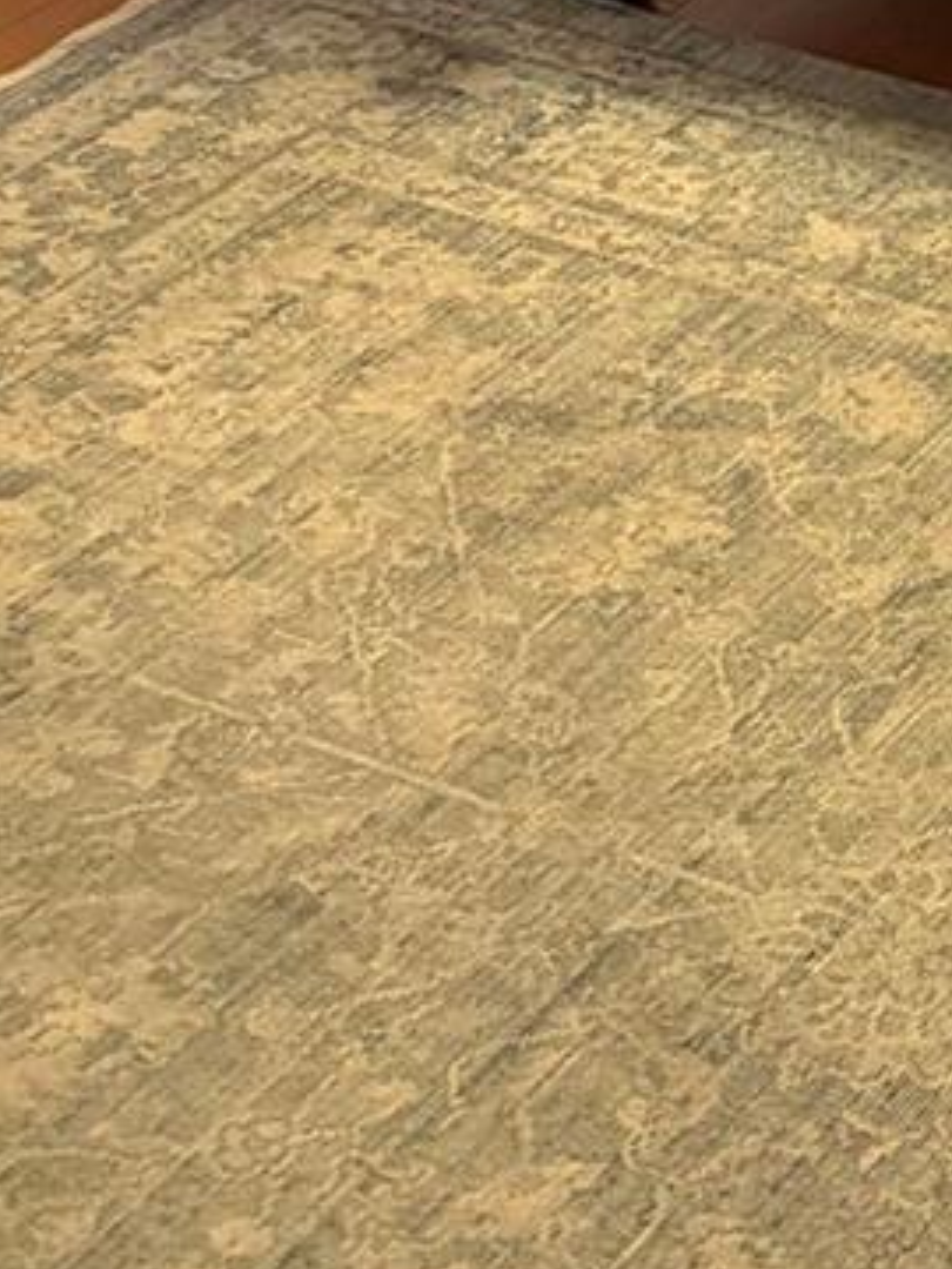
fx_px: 4070
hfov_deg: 12.1
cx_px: 1802
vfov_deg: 15.3
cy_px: -998
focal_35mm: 111
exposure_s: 1/60
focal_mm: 5.96
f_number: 1.6
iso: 400
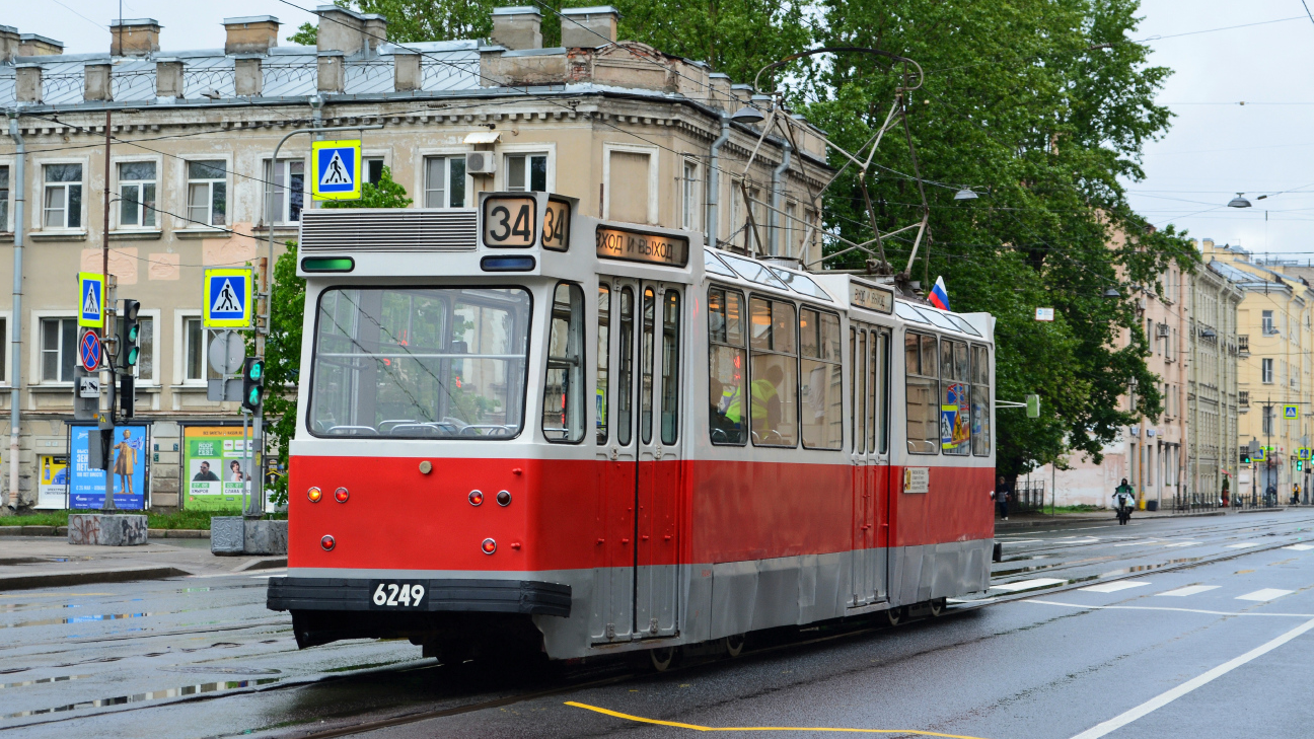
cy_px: 321
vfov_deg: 14.0
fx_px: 3015
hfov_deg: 24.6
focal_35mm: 87
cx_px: 658
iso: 280
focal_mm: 55
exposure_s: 1/60.2
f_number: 10
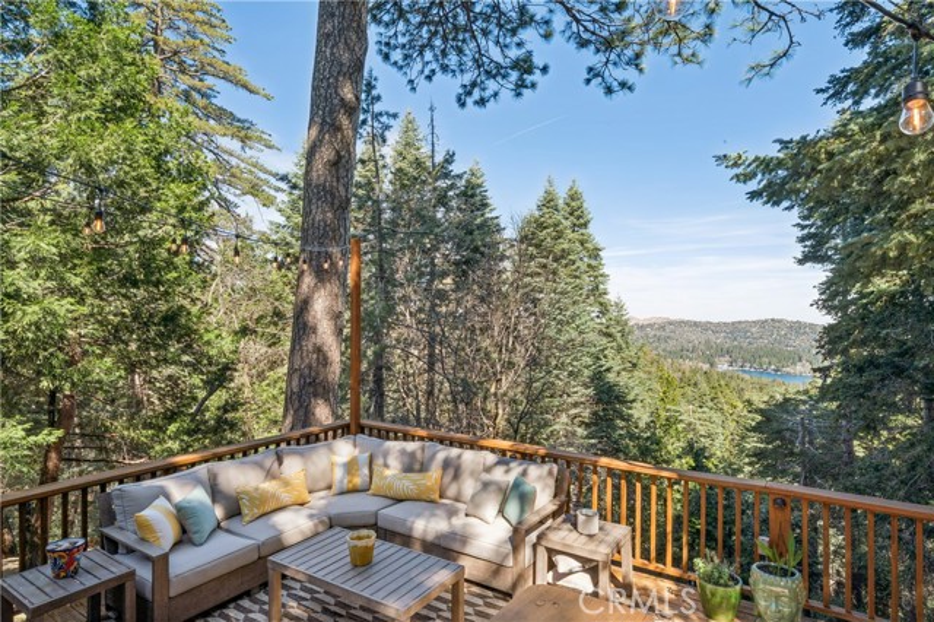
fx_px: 524
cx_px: 467
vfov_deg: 61.4
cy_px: 311
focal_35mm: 20
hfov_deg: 83.4
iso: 100
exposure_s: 1/10
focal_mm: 20.2
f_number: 22
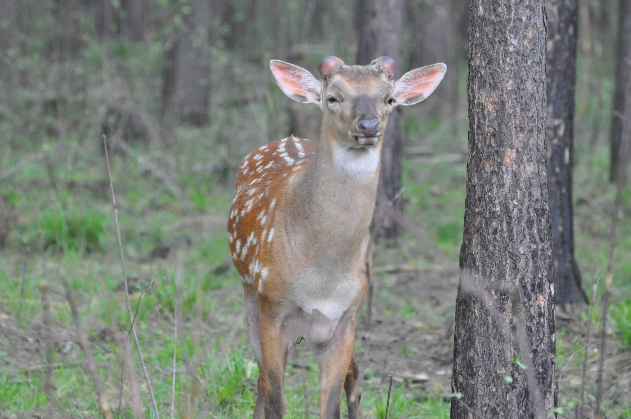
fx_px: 6040
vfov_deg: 4.0
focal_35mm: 345
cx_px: 316
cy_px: 210
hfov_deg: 6.0
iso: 1600
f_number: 5.3
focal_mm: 230
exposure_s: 1/200
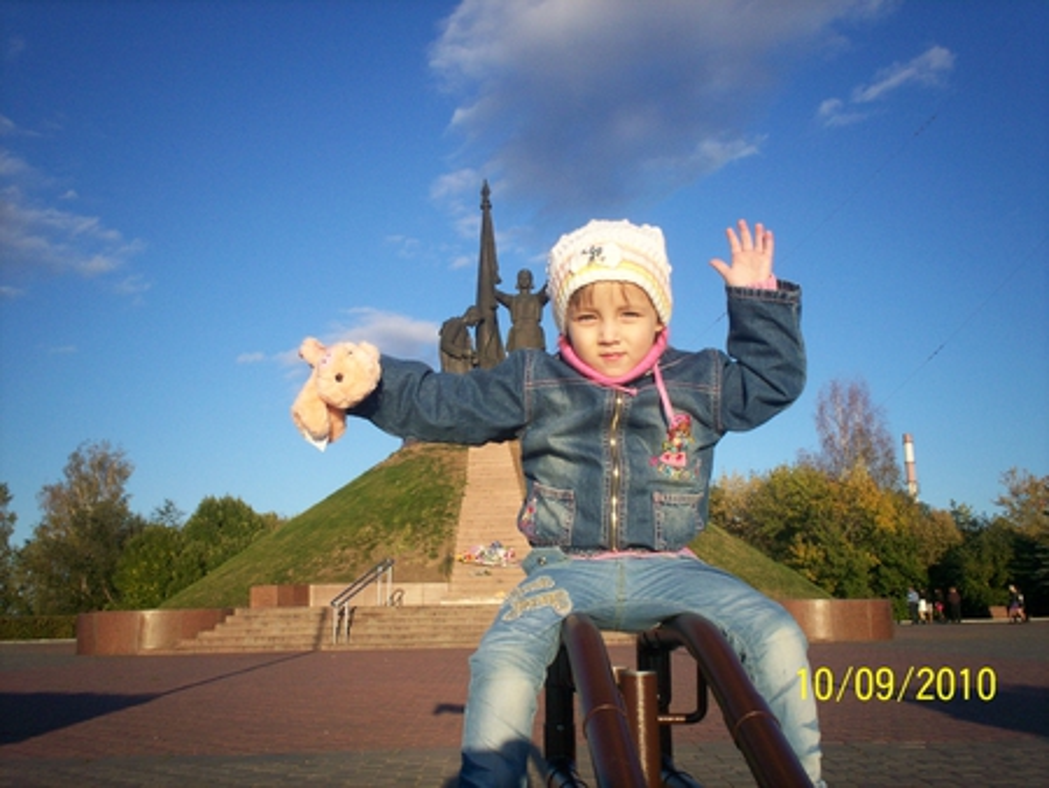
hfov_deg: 51.3
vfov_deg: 39.7
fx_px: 1092
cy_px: 394
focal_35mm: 36
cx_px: 524
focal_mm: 6
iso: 100
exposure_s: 1/444
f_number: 4.5
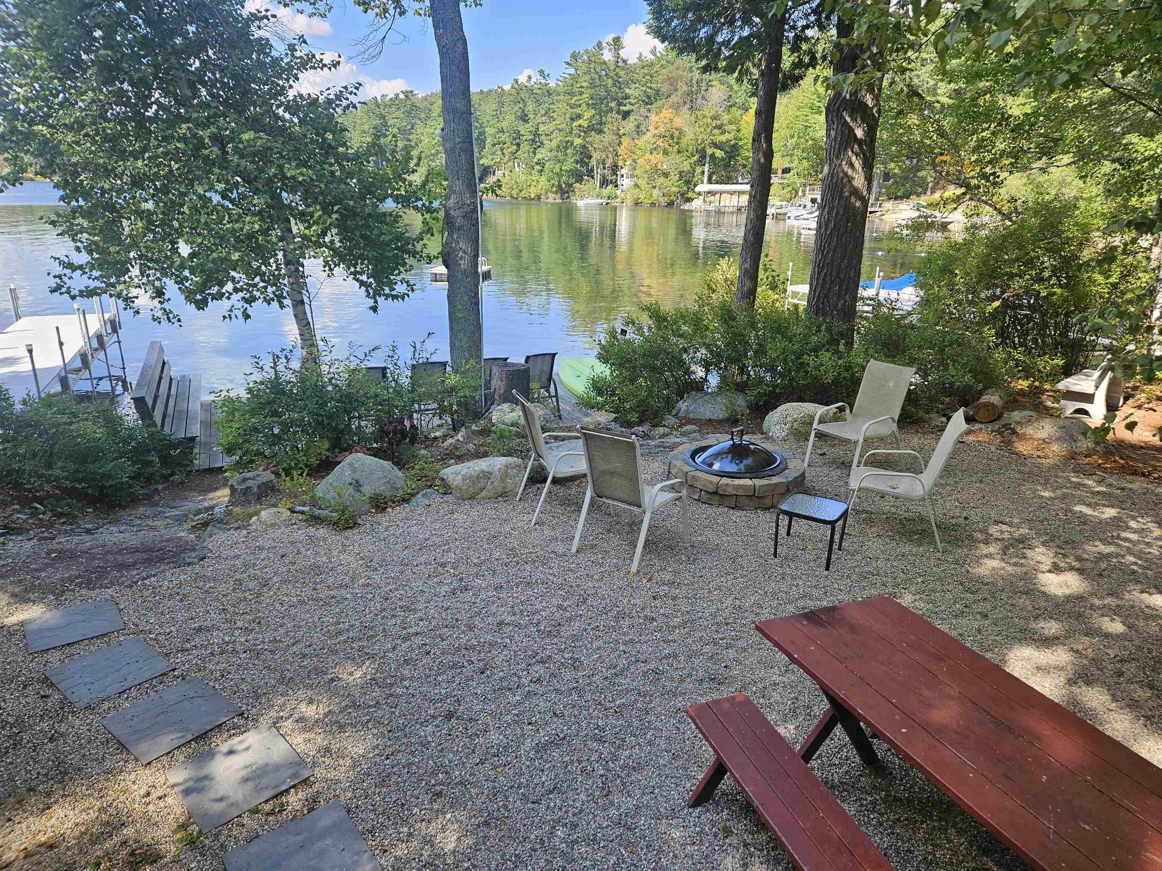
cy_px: 436
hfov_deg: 73.9
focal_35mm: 23
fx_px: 772
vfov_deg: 58.9
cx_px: 581
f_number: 1.8
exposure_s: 1/497
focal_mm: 5.4
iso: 40
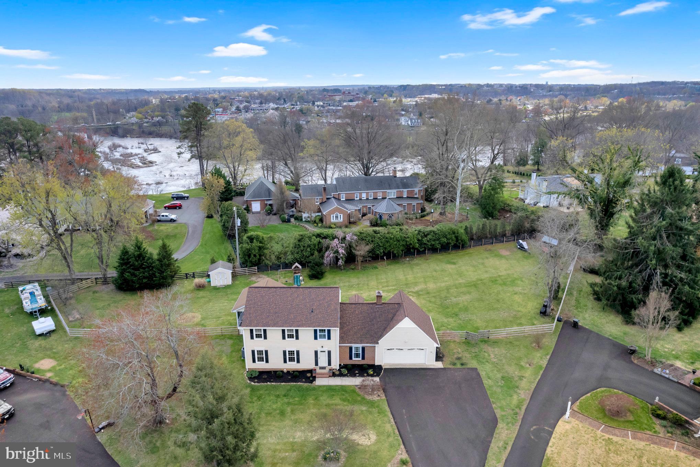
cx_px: 350
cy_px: 234
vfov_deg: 57.2
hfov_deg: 78.6
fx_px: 428
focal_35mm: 22
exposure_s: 1/1500
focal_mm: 8.38
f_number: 2.8
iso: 100
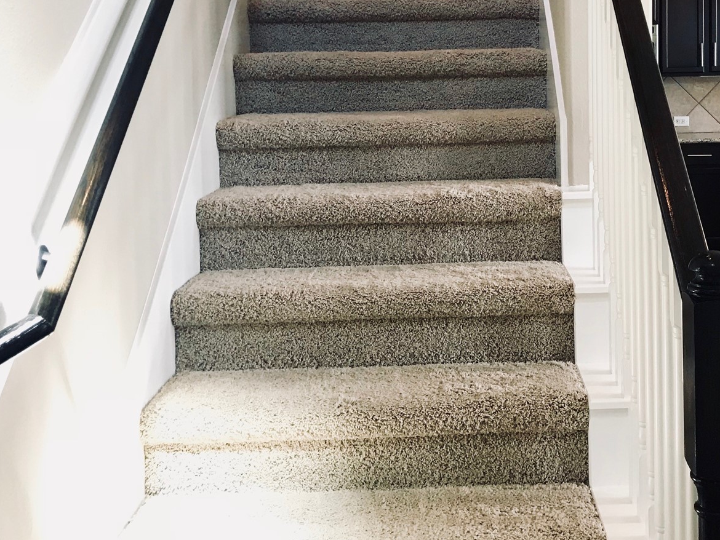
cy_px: 113
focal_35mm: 49
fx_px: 1019
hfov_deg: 38.3
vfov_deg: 29.1
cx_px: 506
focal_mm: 3.99
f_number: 1.8
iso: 40
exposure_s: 1/20
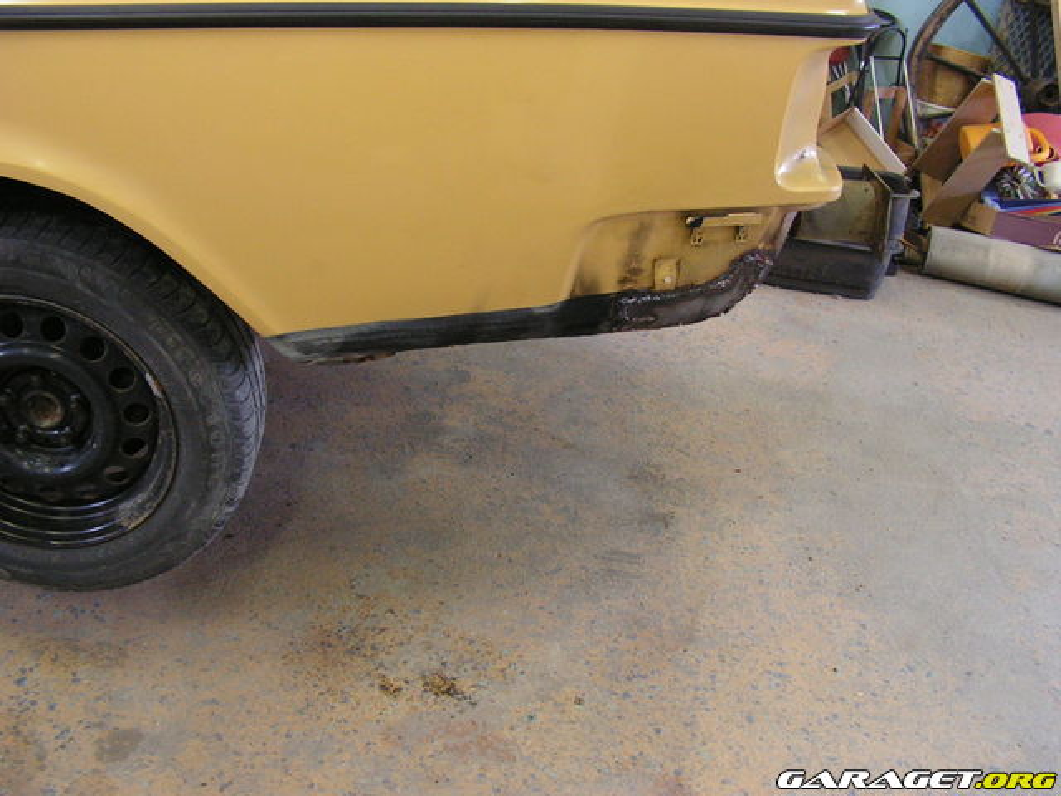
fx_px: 1103
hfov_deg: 51.4
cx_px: 530
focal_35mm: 36
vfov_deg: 39.7
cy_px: 398
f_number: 3.2
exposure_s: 1/15
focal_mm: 6
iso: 200
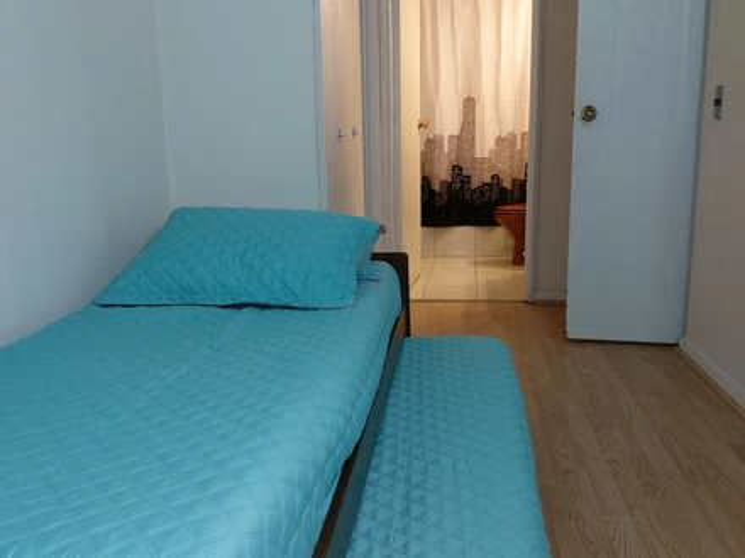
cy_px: 279
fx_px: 538
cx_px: 372
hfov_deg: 69.4
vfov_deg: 54.9
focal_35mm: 25
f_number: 2
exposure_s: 1/33
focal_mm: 4.58
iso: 200
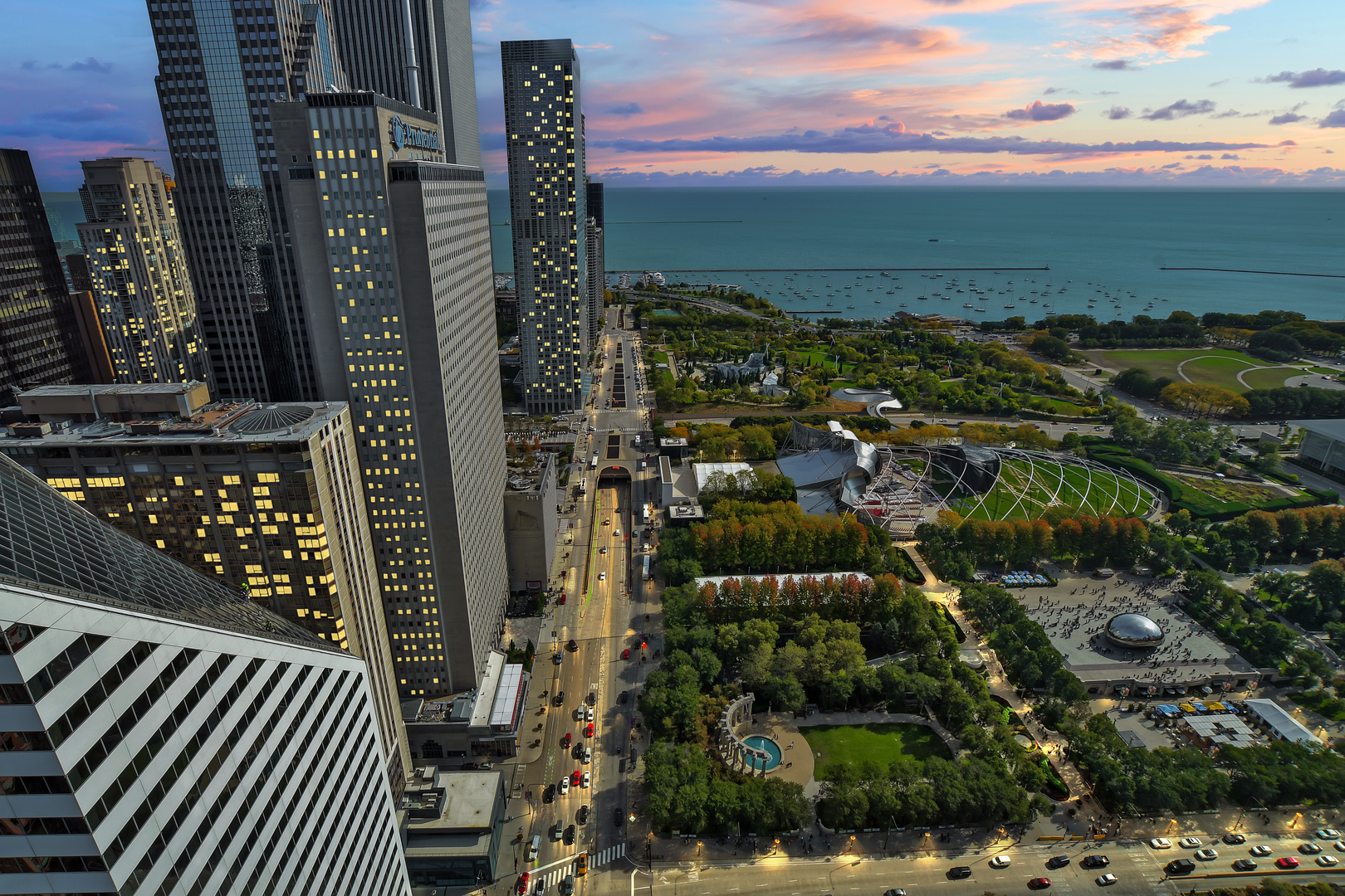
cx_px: 672
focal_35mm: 16
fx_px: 598
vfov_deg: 73.7
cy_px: 448
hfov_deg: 96.7
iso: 320
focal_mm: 11
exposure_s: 1/250
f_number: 11
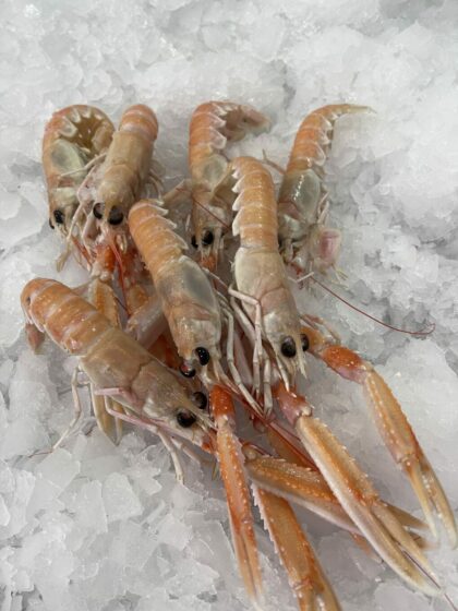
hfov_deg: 53.1
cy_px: 306
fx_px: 459
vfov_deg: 67.3
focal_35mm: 26
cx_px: 229
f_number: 1.6
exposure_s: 1/50
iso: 64
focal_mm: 5.1
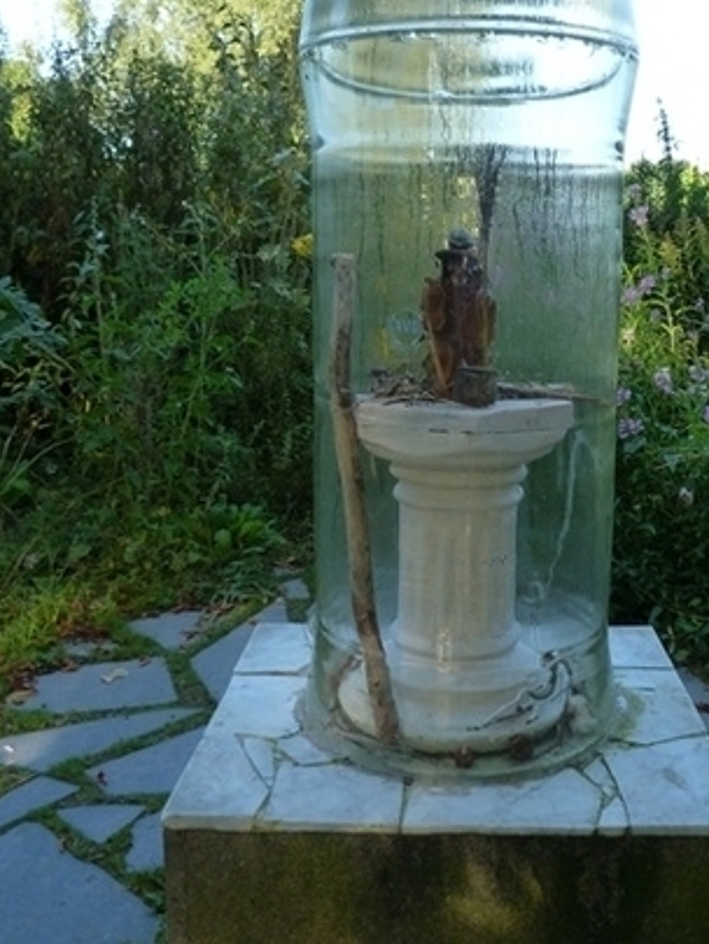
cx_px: 473
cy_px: 396
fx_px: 1010
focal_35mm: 37
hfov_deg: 38.2
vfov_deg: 49.9
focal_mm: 4.5
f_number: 3.6
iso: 125
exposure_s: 1/100
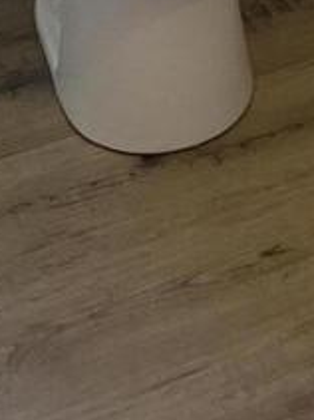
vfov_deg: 12.7
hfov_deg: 11.3
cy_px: -529
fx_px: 1525
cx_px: 463
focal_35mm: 126
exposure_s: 1/60
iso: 200
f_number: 1.8
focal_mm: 4.25
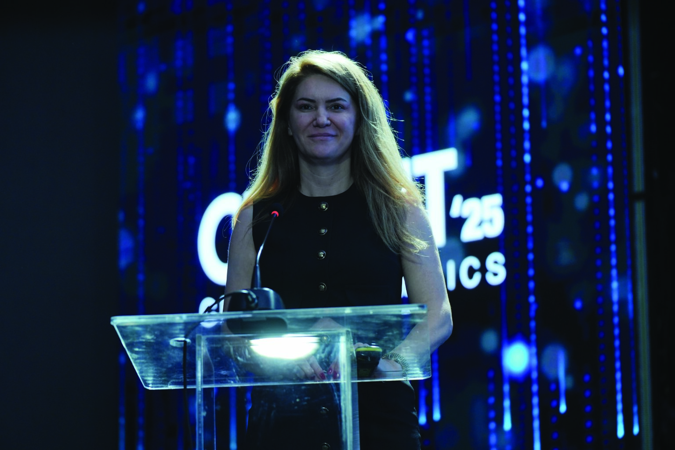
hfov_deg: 19.6
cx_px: 338
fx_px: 1950
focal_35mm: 104
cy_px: 225
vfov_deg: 13.2
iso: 800
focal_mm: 104
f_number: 2.8
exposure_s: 1/250
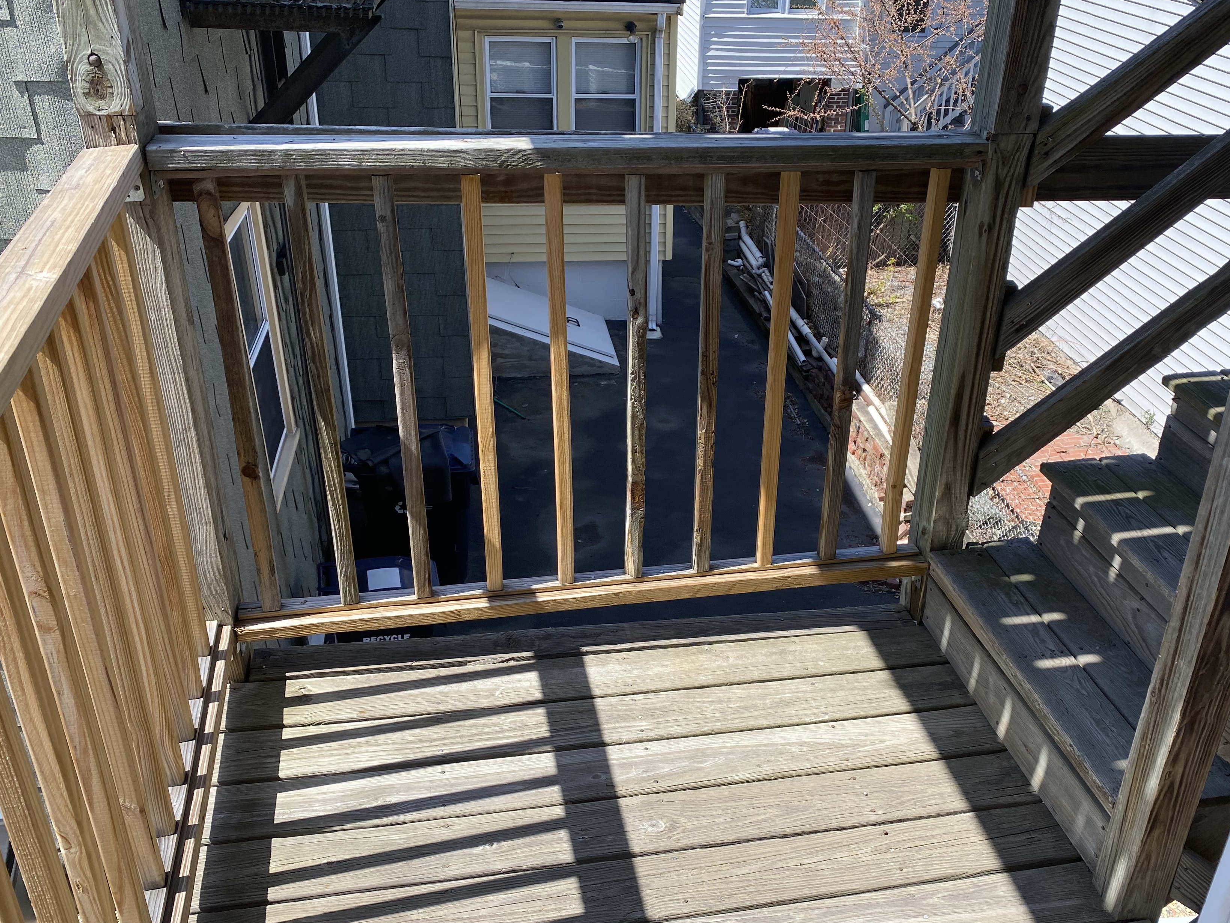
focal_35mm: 32
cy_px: 473
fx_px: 1137
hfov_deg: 56.6
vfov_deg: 44.2
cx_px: 697
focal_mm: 4.25
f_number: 1.8
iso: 32
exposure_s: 1/1072
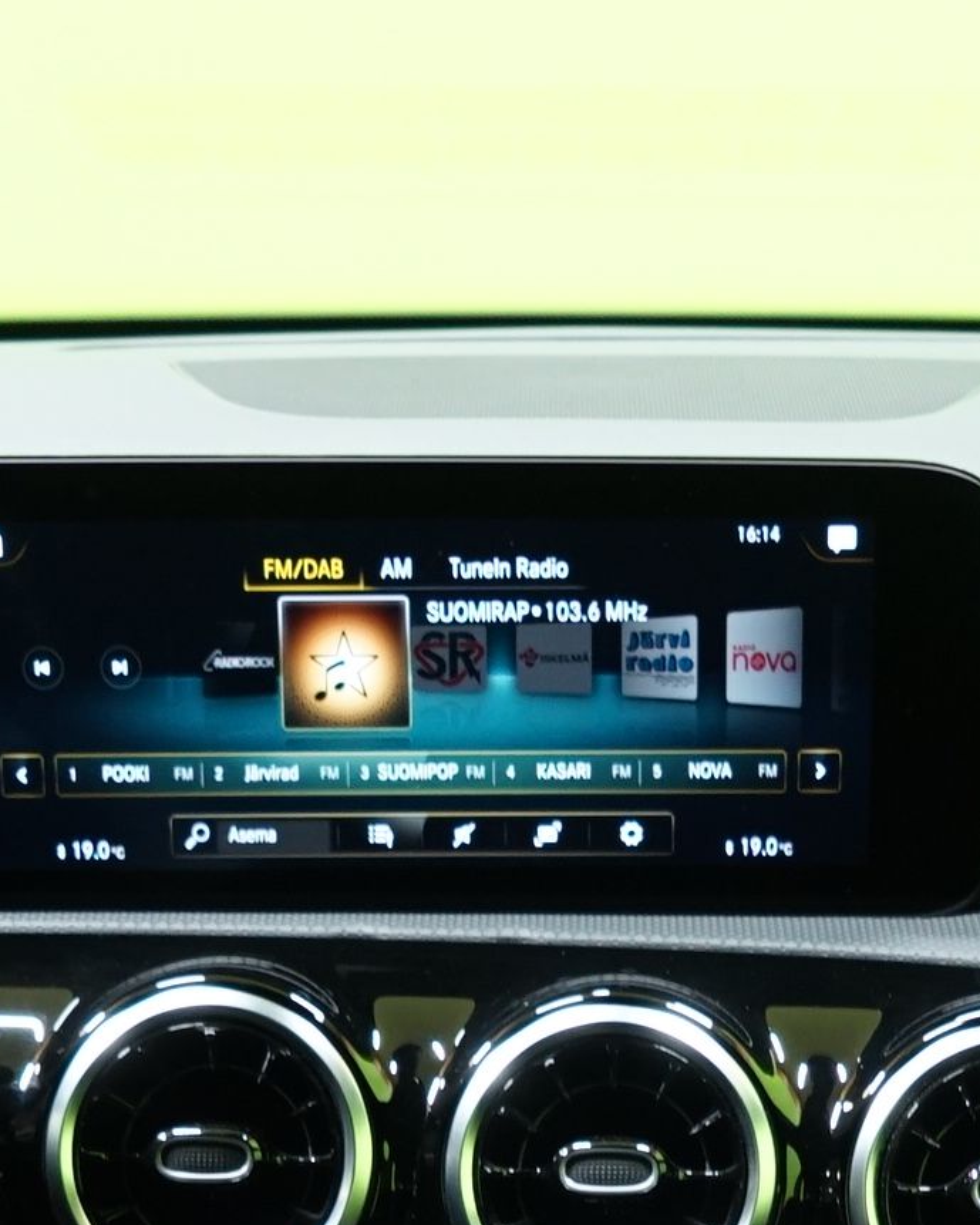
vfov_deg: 17.2
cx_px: 649
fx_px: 3734
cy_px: 1722
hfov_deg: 14.9
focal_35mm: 103
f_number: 4.5
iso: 1000
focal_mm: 24
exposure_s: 1/20
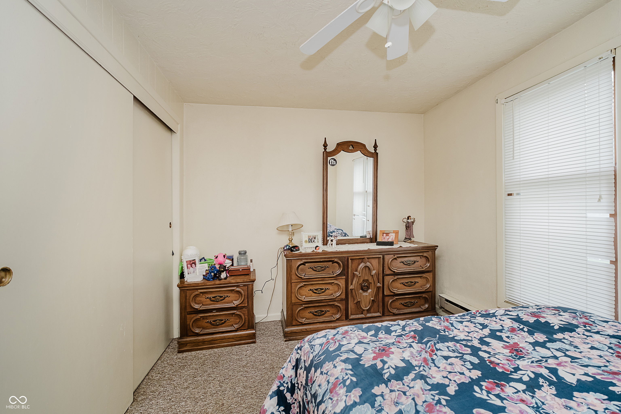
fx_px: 259
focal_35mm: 15
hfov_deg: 100.4
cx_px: 310
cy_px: 207
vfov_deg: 77.3
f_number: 4
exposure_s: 1/40
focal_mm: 10
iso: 500
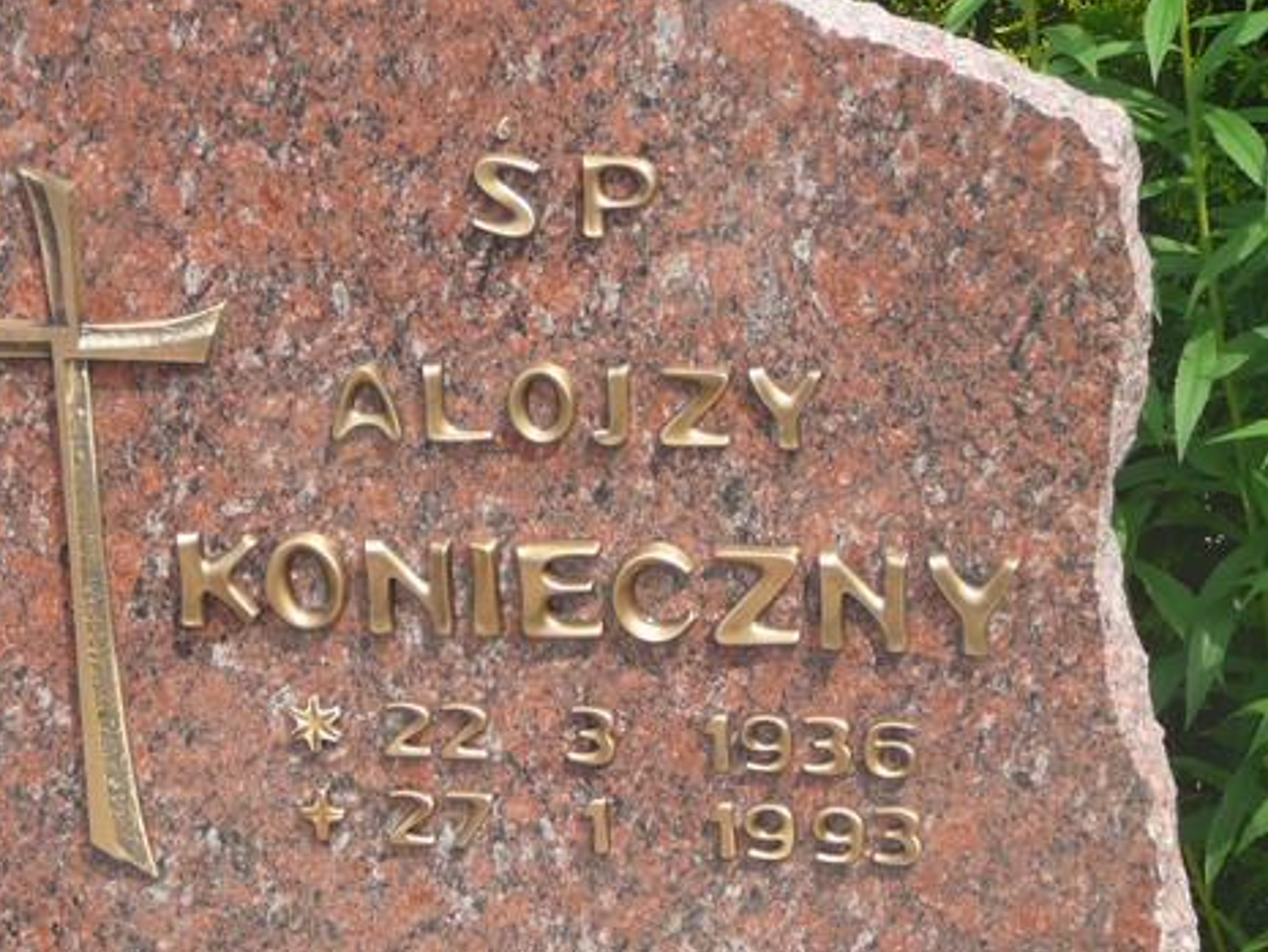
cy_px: 578
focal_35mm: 106
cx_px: 573
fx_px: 3884
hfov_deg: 18.5
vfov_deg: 14.0
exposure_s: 1/320
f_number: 3.7
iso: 80
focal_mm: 11.5
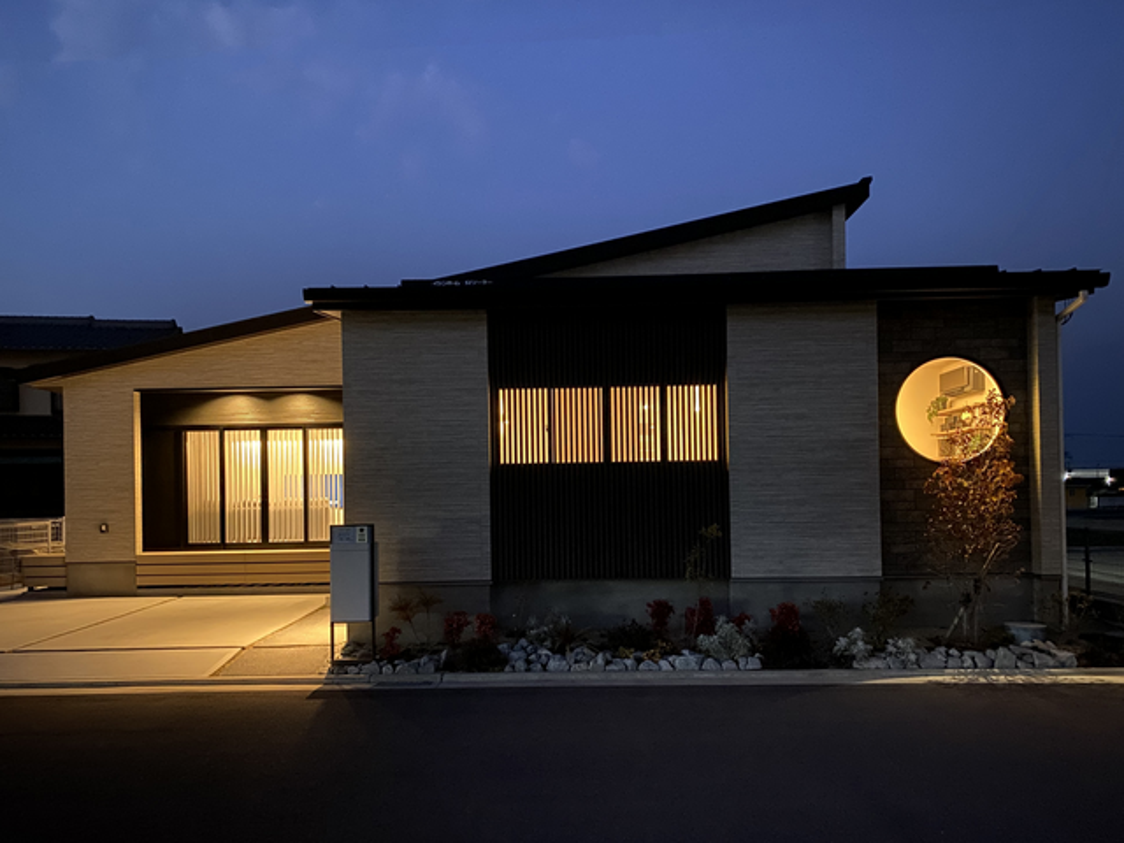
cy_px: 422
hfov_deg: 67.3
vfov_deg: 53.1
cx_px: 562
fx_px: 844
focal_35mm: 26
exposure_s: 1/8
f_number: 1.8
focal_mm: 4.25
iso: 800
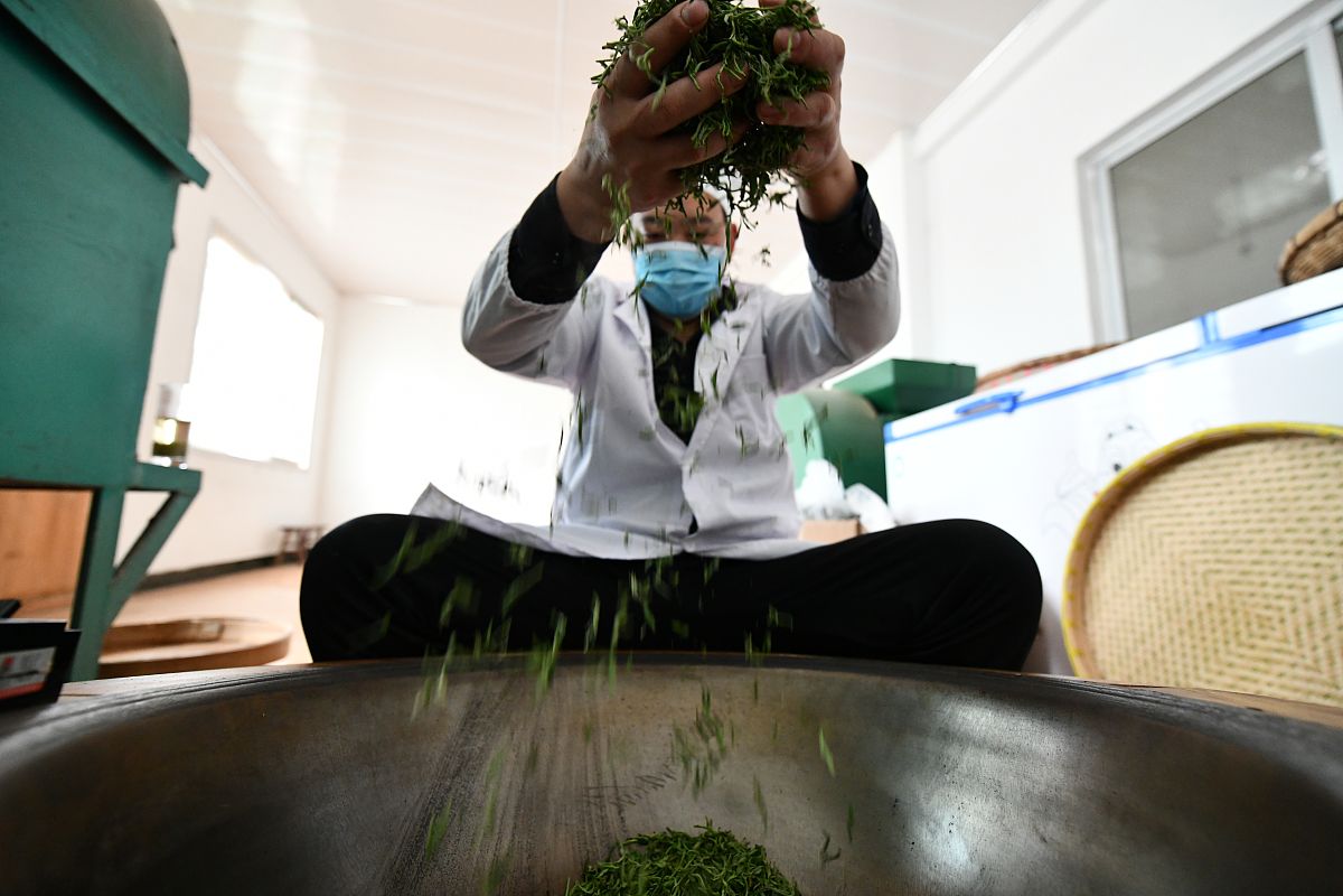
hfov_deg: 104.3
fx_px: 522
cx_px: 672
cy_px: 448
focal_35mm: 14
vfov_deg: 81.2
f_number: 3.2
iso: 3200
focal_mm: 14
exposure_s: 1/200
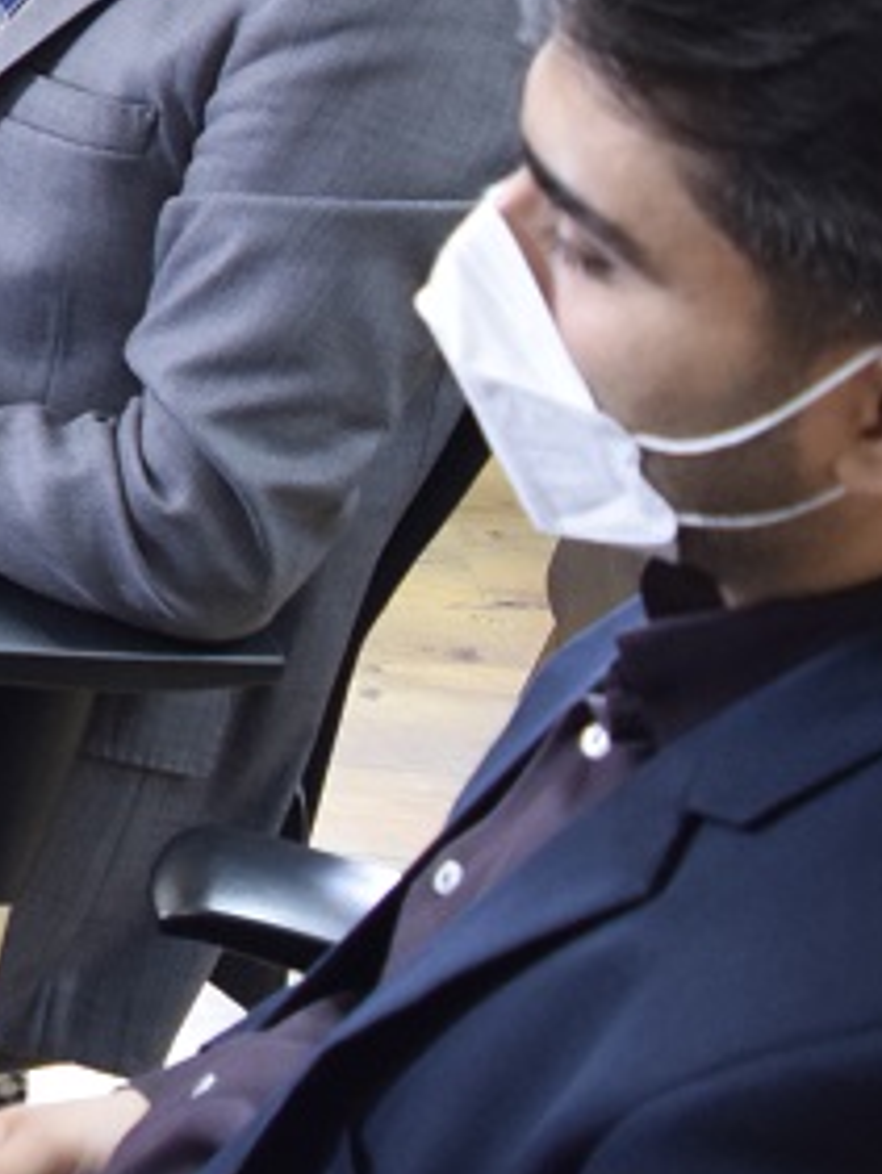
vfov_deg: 17.1
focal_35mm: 108
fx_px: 3666
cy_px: -359
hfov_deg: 11.2
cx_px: -1325
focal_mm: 18
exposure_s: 1/60
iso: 1250
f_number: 3.5
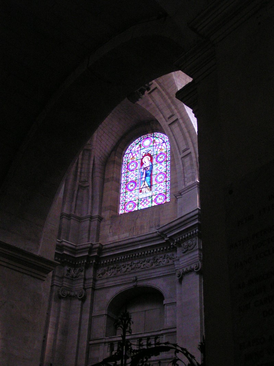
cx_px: 137
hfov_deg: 30.9
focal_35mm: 47
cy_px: 183
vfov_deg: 40.4
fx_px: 496
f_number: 3.5
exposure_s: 1/80
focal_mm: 7.3
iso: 400
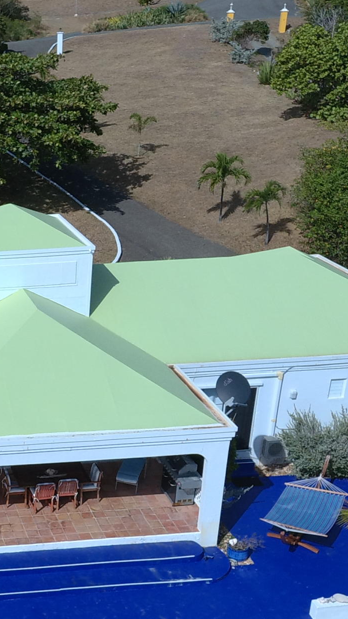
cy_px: 366
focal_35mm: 45
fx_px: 738
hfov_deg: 24.5
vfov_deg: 45.3
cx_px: -48
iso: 100
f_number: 2.8
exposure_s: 1/265
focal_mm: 3.15
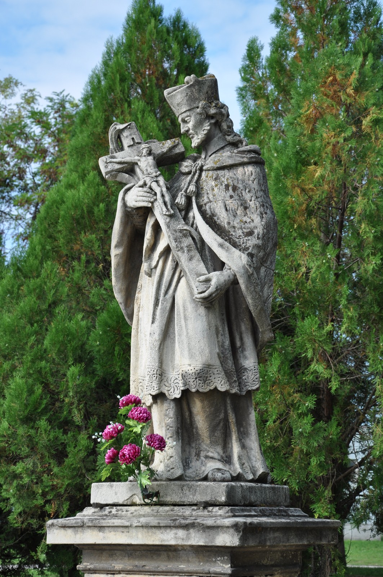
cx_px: 192
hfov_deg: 13.8
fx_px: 1584
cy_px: 288
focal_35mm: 99
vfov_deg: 20.6
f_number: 8
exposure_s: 1/250
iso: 200
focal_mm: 66
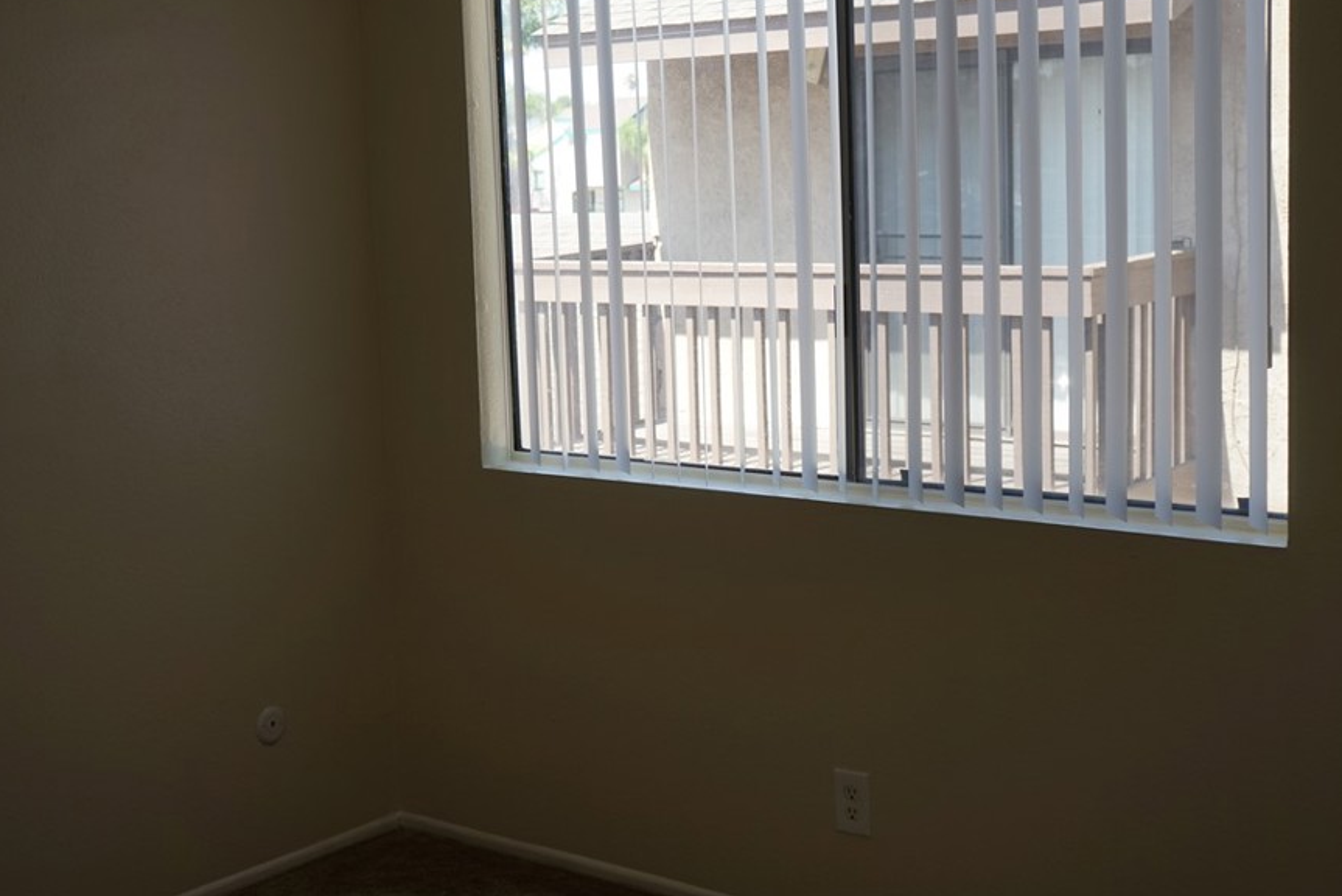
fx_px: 1902
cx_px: 630
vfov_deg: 26.5
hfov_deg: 38.9
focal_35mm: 51
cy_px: 408
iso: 100
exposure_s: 1/80
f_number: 6.3
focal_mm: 43
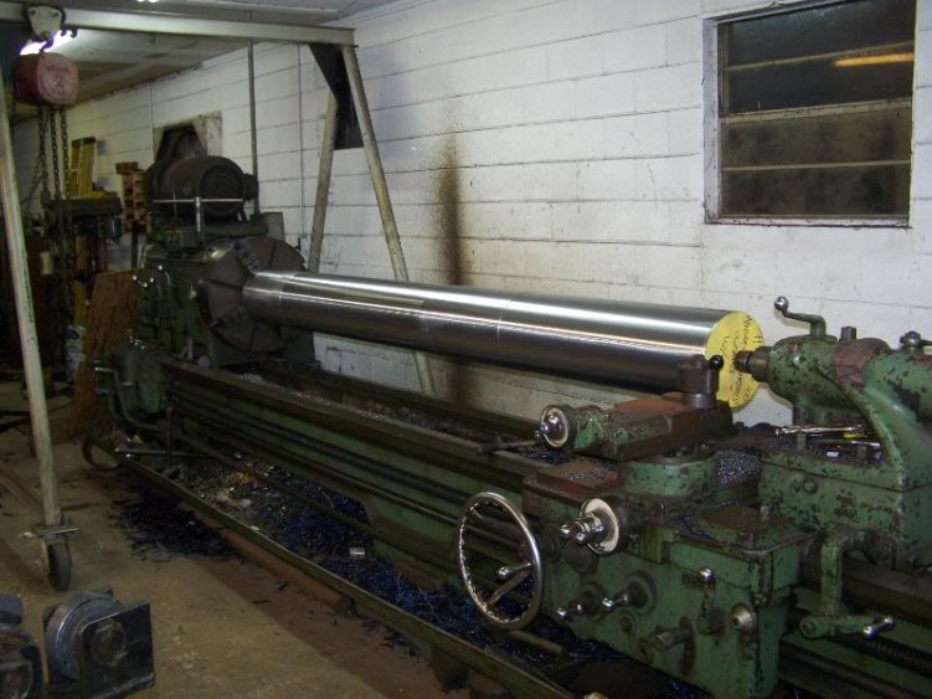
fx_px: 1023
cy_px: 350
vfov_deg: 37.7
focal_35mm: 38
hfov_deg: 49.0
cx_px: 466
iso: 160
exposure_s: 1/60
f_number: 2.8
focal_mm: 6.3
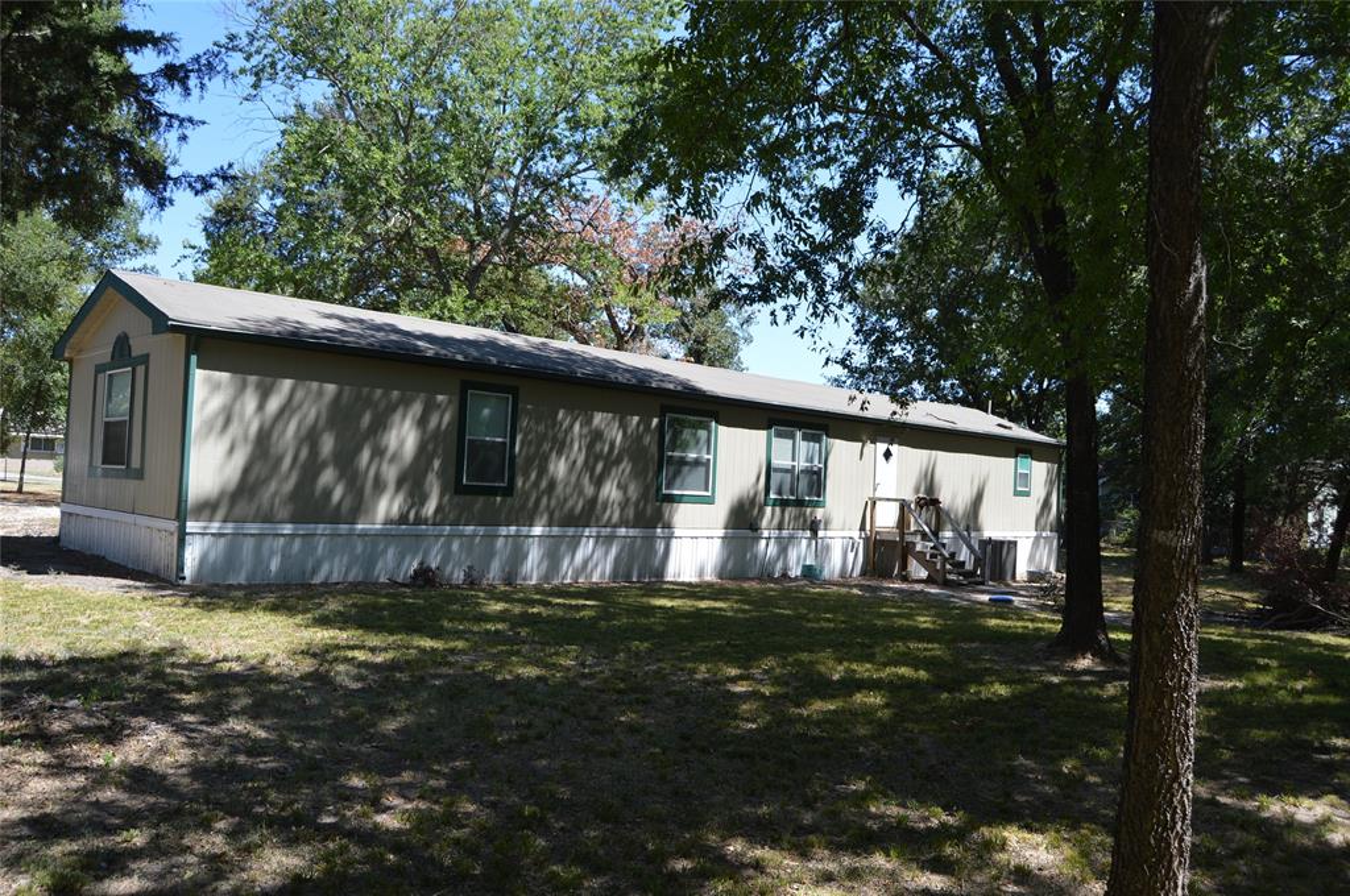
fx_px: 1011
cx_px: 675
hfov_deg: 67.4
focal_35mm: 27
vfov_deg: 47.8
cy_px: 448
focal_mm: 18
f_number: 6.3
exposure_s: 1/200
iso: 100
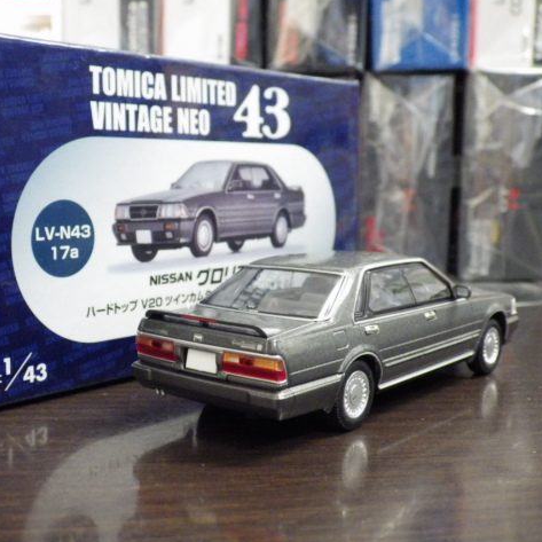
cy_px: 270
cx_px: 179
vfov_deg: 34.7
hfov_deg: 34.3
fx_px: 868
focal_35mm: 49
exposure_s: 1/25
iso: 1000
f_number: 3.6
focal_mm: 7.4
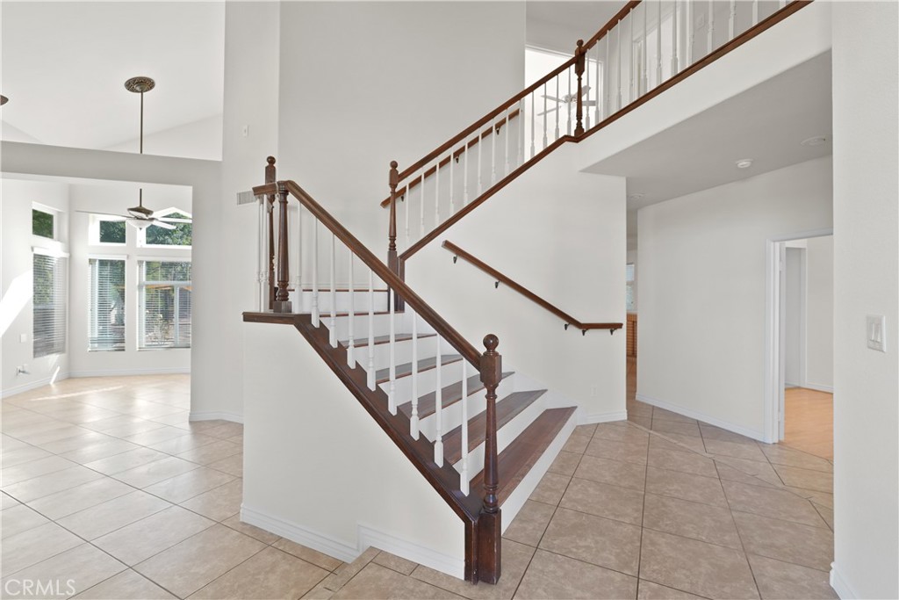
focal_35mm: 16
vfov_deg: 73.8
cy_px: 300
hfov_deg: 96.7
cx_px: 450
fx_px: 400
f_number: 4.5
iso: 320
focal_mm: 16
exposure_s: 1/15
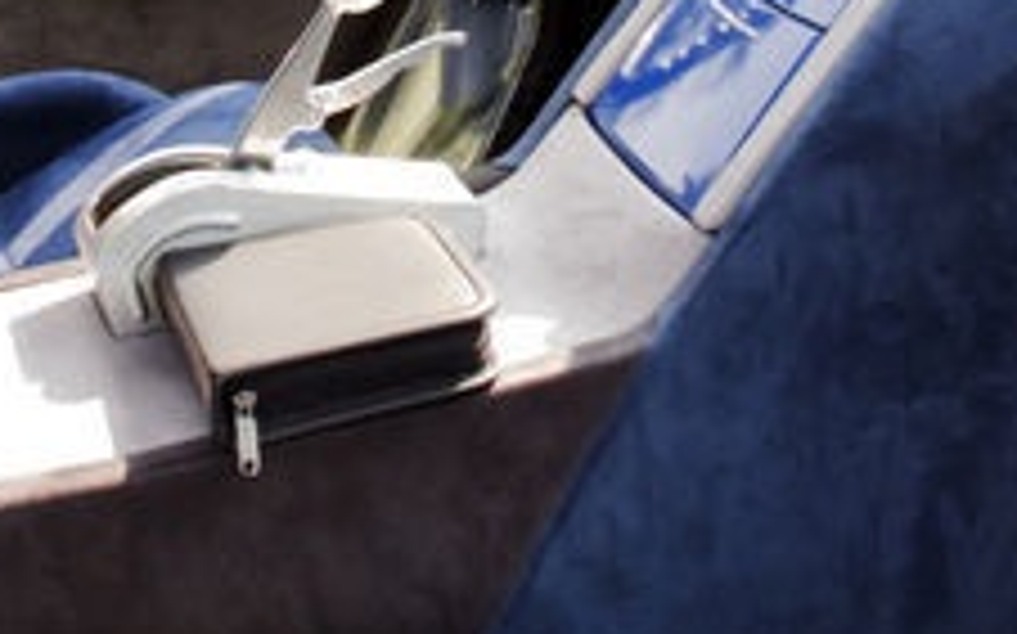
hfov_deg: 21.9
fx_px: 2632
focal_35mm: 95
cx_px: 544
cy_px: -290
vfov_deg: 13.1
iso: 800
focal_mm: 22
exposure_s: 1/160
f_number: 7.1
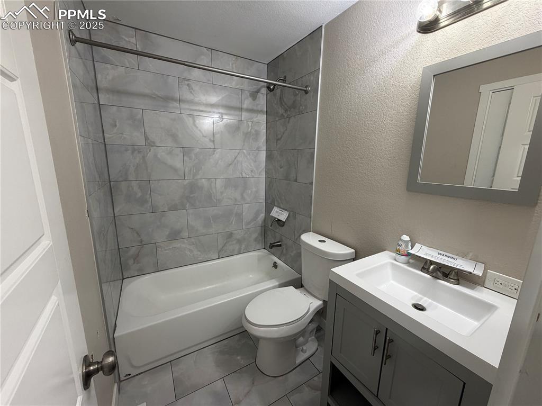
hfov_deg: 102.1
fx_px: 219
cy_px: 203
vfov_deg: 85.6
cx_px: 271
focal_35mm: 14
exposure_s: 1/120
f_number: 2.2
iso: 200
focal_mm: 2.22
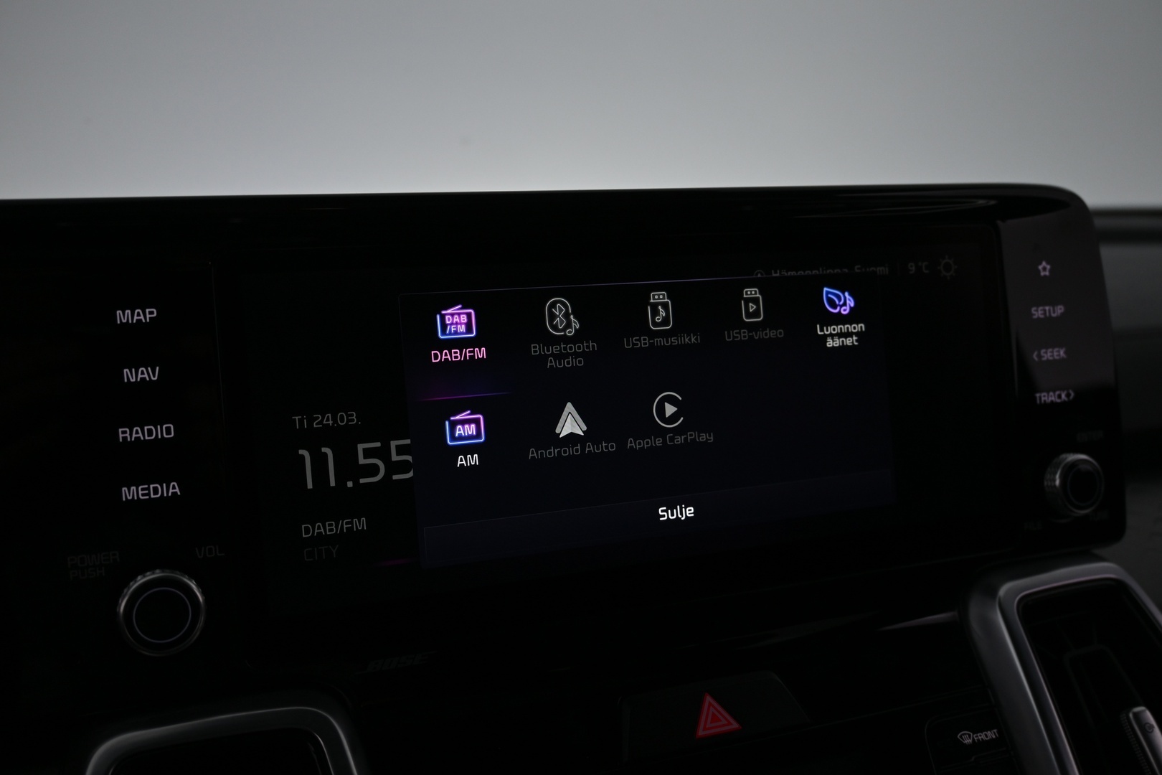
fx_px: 1113
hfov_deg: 55.1
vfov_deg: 38.4
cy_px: 388
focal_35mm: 34
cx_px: 581
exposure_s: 1/40
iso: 360
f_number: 4.2
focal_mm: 23
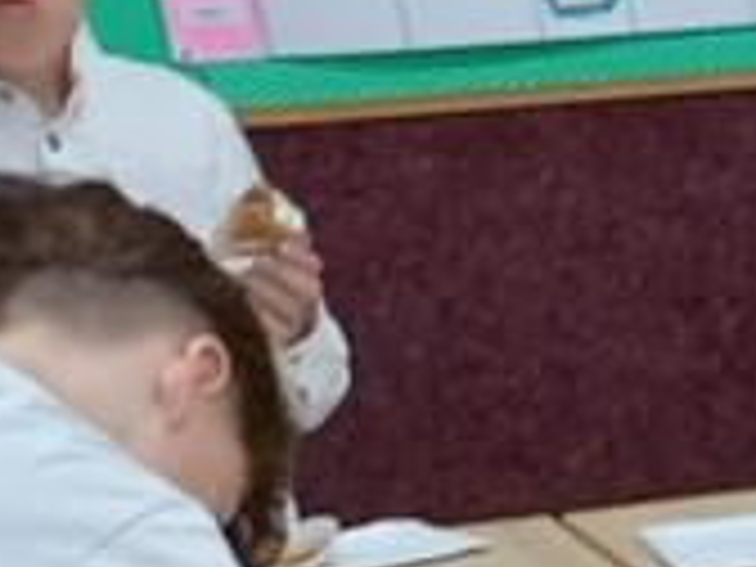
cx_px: 2614
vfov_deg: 6.8
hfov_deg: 7.9
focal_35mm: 199
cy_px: 1692
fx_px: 4346
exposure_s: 1/49
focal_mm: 4.65
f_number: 1.8
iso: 250
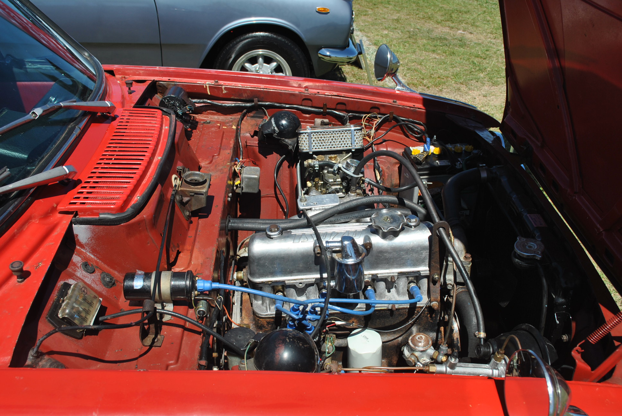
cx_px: 311
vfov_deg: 37.0
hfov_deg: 53.1
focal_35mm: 36
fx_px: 623
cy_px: 208
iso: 100
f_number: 8
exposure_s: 1/250
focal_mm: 24
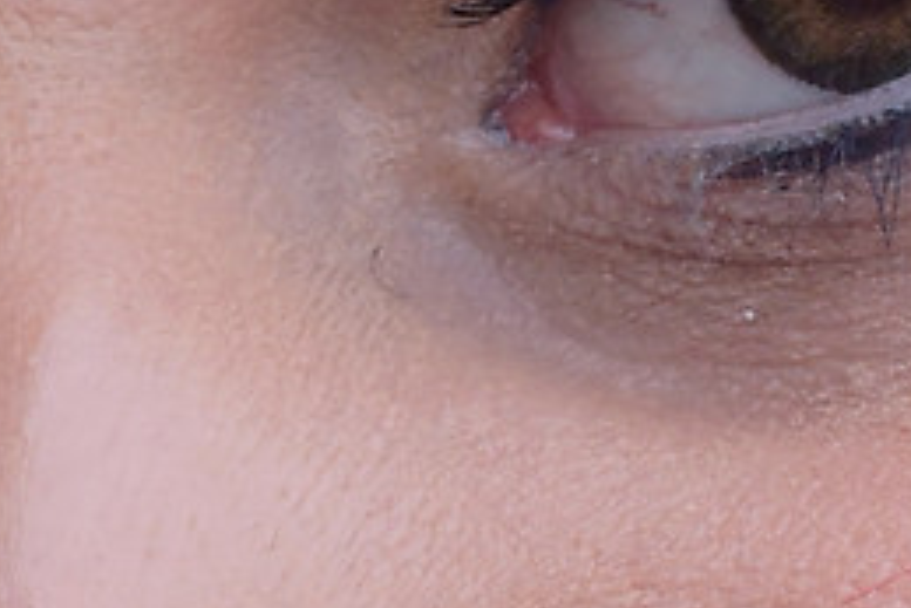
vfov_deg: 1.6
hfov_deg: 2.4
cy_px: 1149
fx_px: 21571
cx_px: 651
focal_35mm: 852
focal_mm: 92
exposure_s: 1/1000
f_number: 6.3
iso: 1400
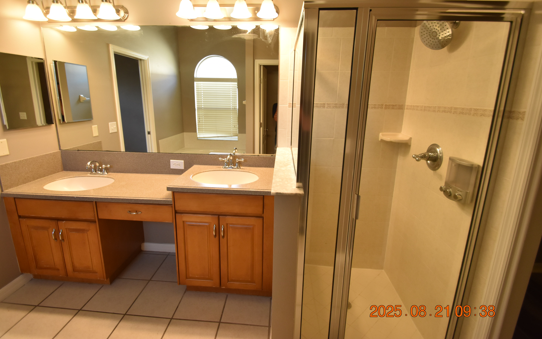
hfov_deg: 97.8
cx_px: 265
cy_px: 151
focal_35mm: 16
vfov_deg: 71.0
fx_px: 236
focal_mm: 10
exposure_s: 1/180
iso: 800
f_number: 3.5
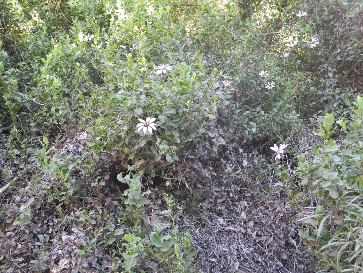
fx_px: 472
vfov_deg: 32.2
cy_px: 136
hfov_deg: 42.1
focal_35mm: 45
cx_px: 182
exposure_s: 1/60
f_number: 3.2
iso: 400
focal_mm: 9.7
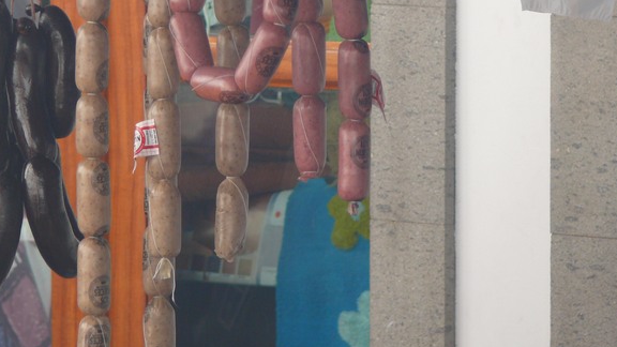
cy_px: 60
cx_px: 246
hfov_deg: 4.1
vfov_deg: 2.3
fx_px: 8589
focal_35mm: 525
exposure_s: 1/125
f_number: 4
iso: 100
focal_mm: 78.2
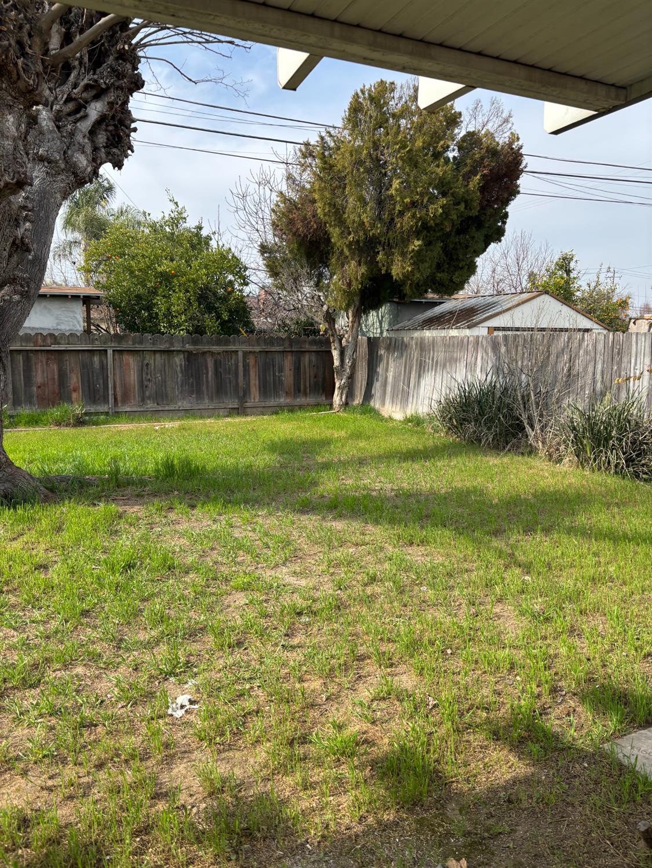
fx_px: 653
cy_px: 434
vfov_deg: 67.3
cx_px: 326
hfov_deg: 53.1
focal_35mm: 26
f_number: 1.6
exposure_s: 1/1543
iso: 50
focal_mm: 5.96
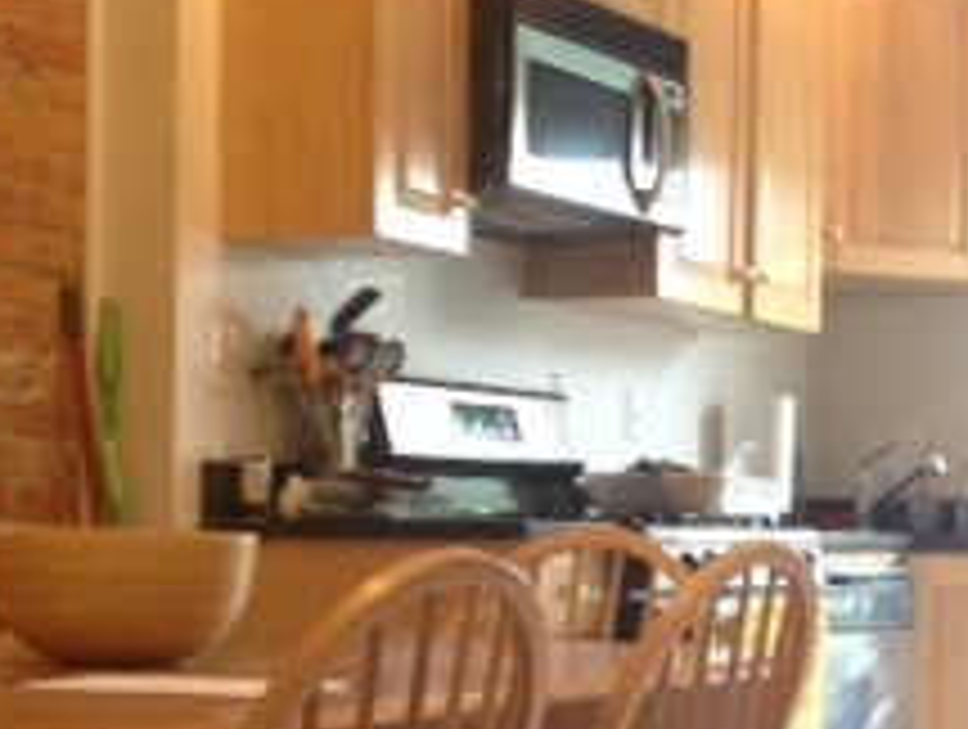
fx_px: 2913
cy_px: 549
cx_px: 878
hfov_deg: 18.5
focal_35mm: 104
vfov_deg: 14.2
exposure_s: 1/20
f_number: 2.4
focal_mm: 4.28
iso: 80
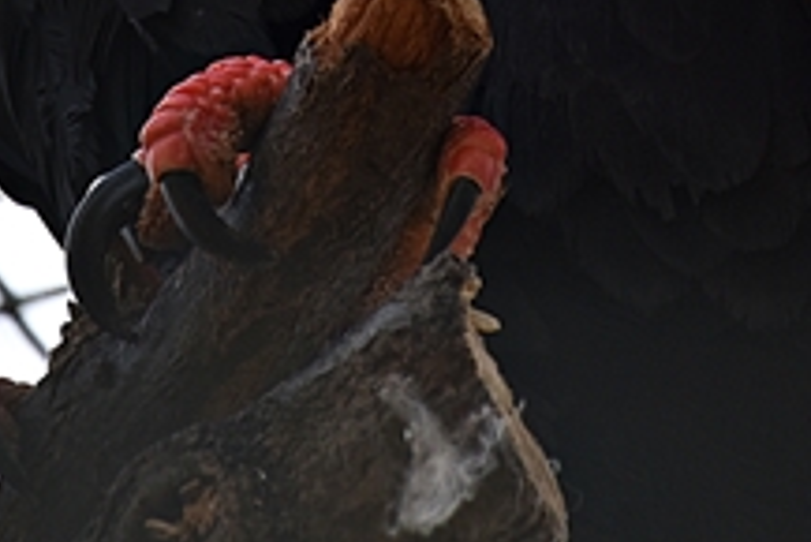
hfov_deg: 2.5
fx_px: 18530
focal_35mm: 822
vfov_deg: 1.7
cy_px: -678
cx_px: 377
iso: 200
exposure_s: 1/250
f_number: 8
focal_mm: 116
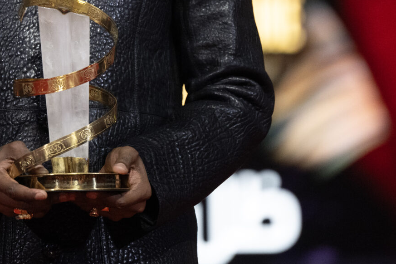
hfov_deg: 4.0
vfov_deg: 2.7
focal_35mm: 513
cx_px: 42
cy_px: -40
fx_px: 5643
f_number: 2.8
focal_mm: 175
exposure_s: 1/320
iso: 2500
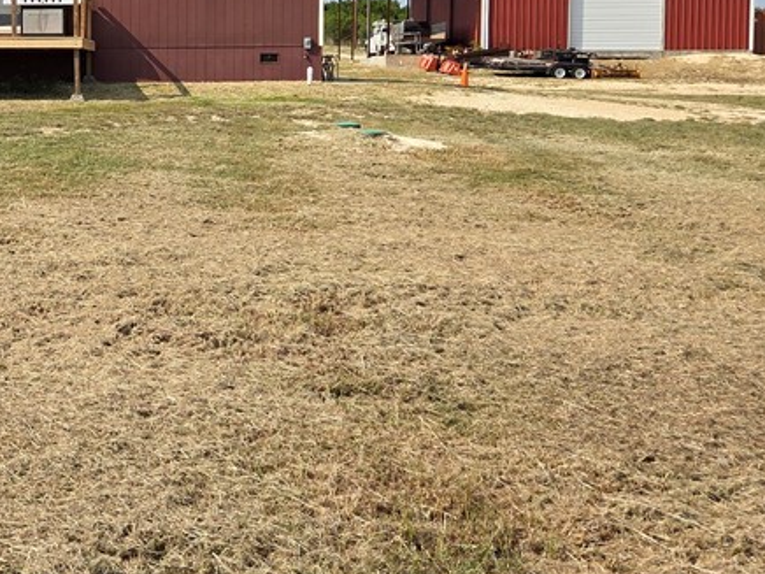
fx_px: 1193
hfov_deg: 33.6
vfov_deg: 26.5
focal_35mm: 54
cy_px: 116
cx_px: 72
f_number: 1.8
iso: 80
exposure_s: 1/5261
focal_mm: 5.4
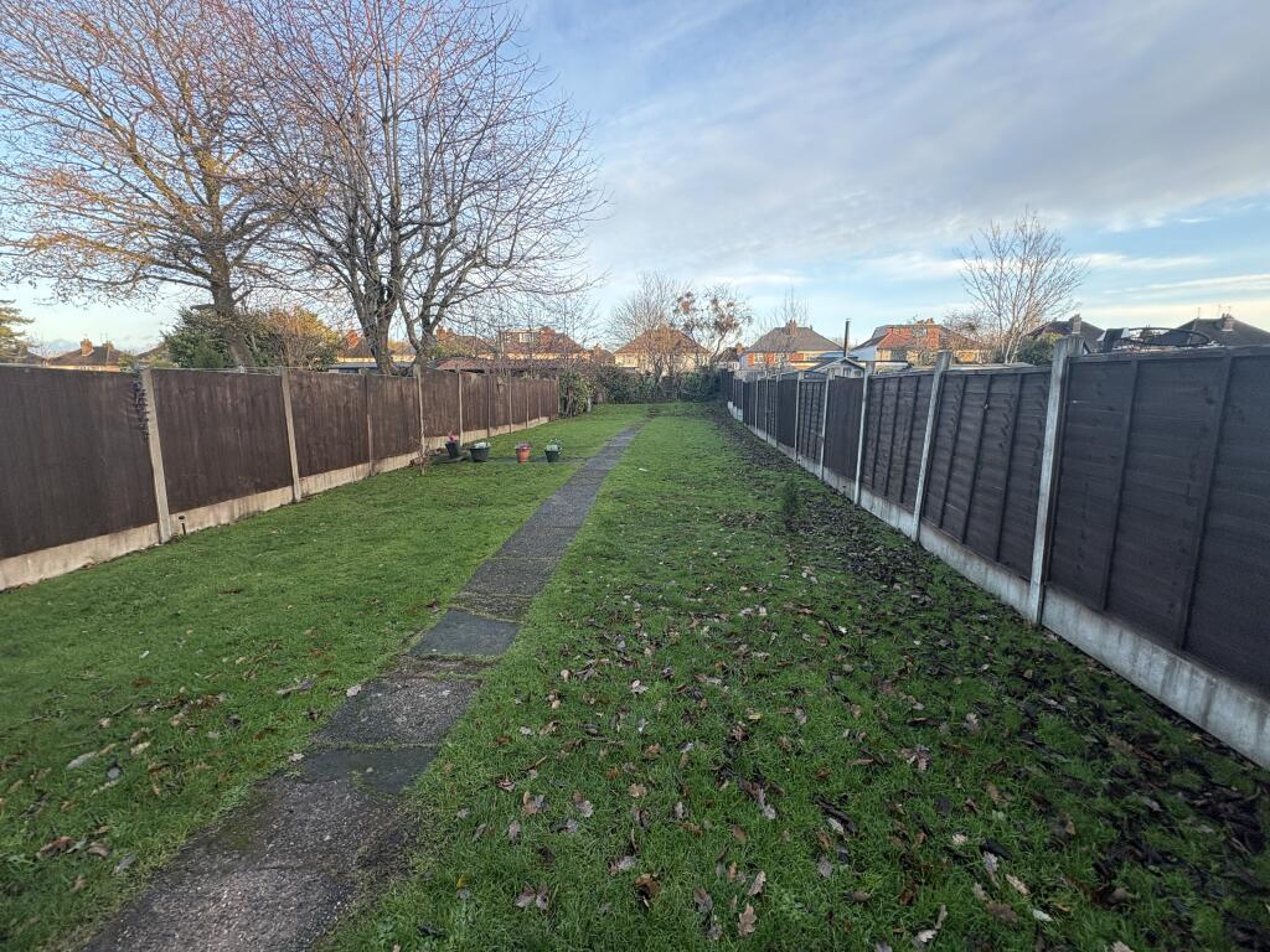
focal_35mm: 14
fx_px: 514
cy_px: 476
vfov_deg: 85.7
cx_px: 635
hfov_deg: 102.1
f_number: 2.2
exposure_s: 1/116
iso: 80
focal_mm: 2.22
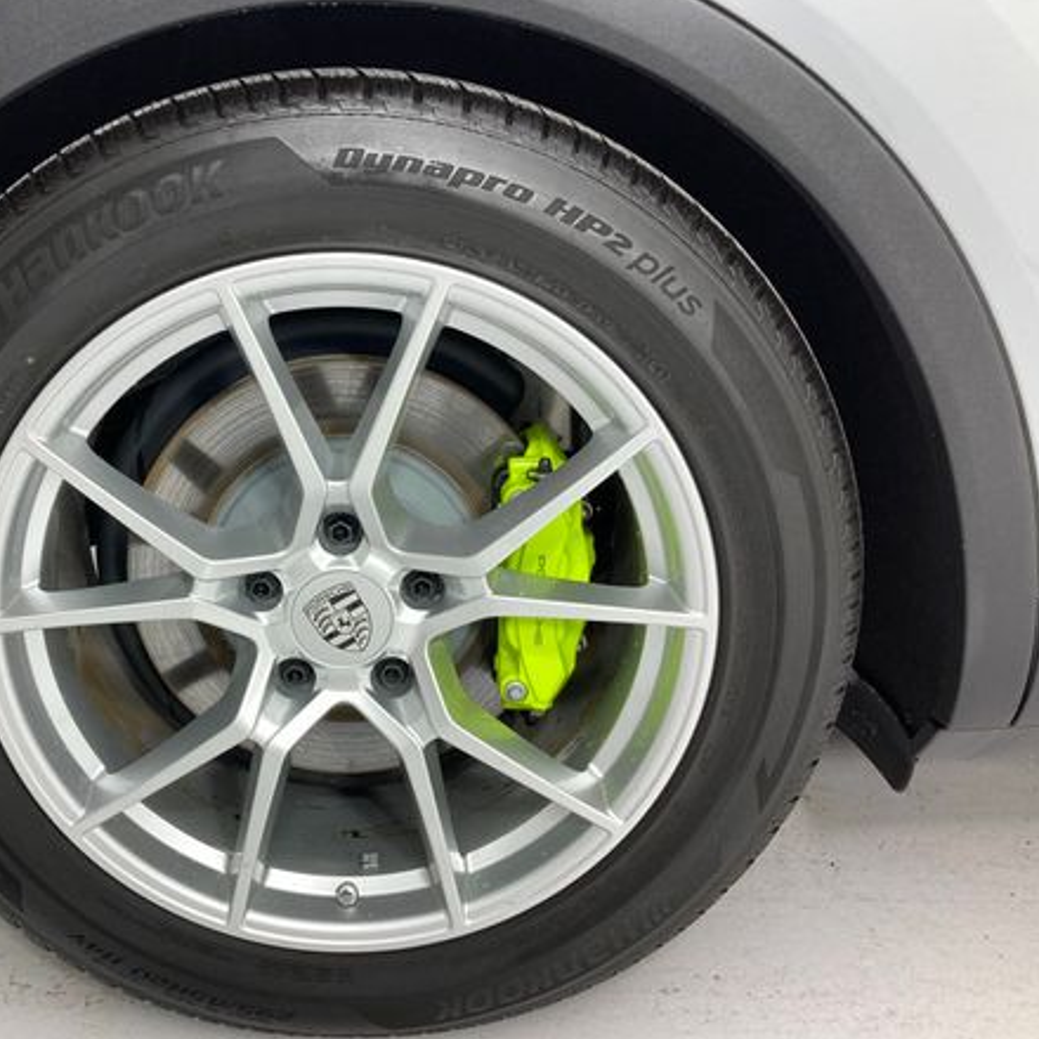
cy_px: 550
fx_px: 1222
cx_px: 331
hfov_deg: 45.2
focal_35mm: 36
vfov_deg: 46.0
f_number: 1.8
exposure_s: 1/120
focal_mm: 3.99
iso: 32
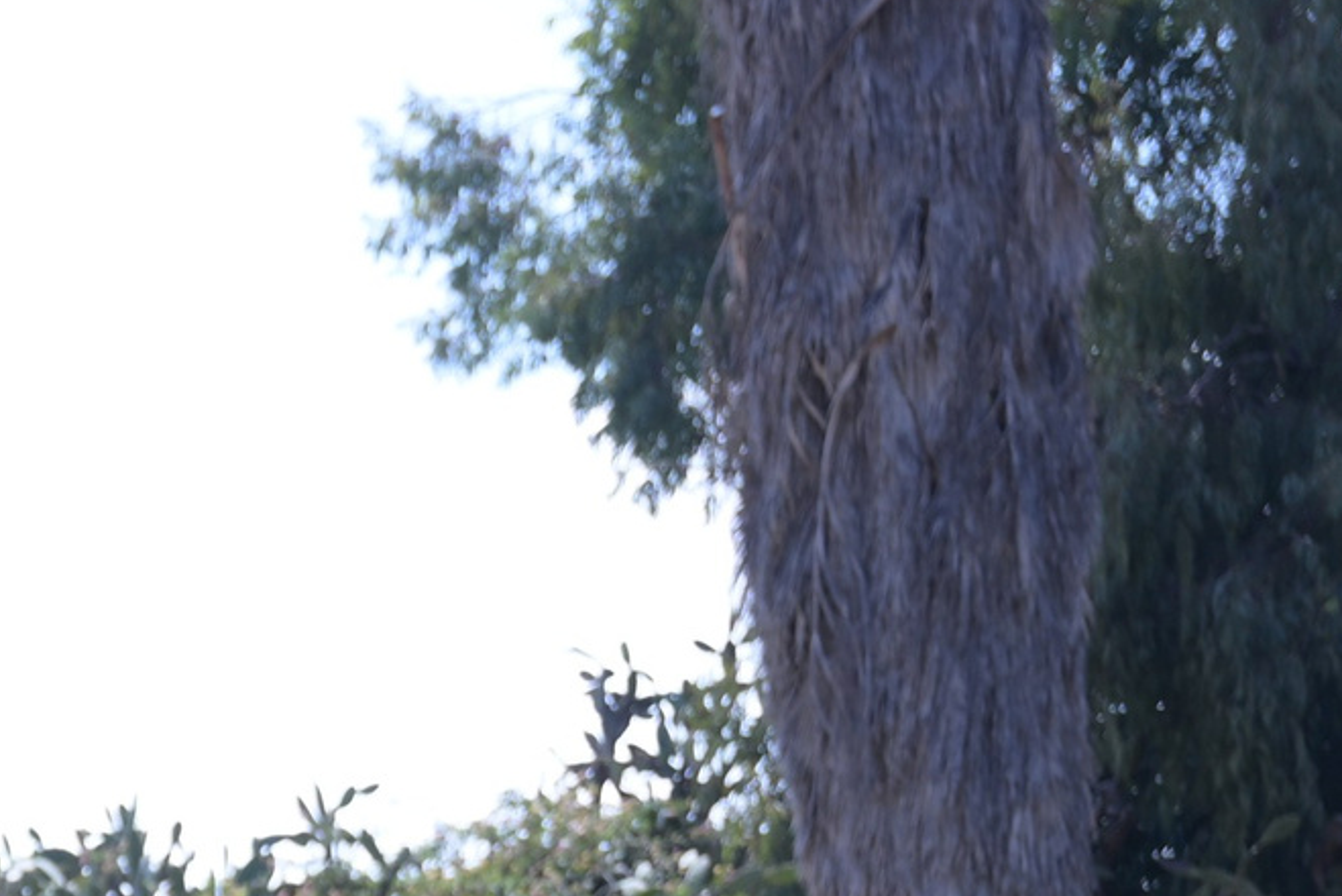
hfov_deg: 14.2
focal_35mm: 132
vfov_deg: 9.9
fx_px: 4923
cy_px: 1518
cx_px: -833
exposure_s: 1/800
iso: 100
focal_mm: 34
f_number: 3.2
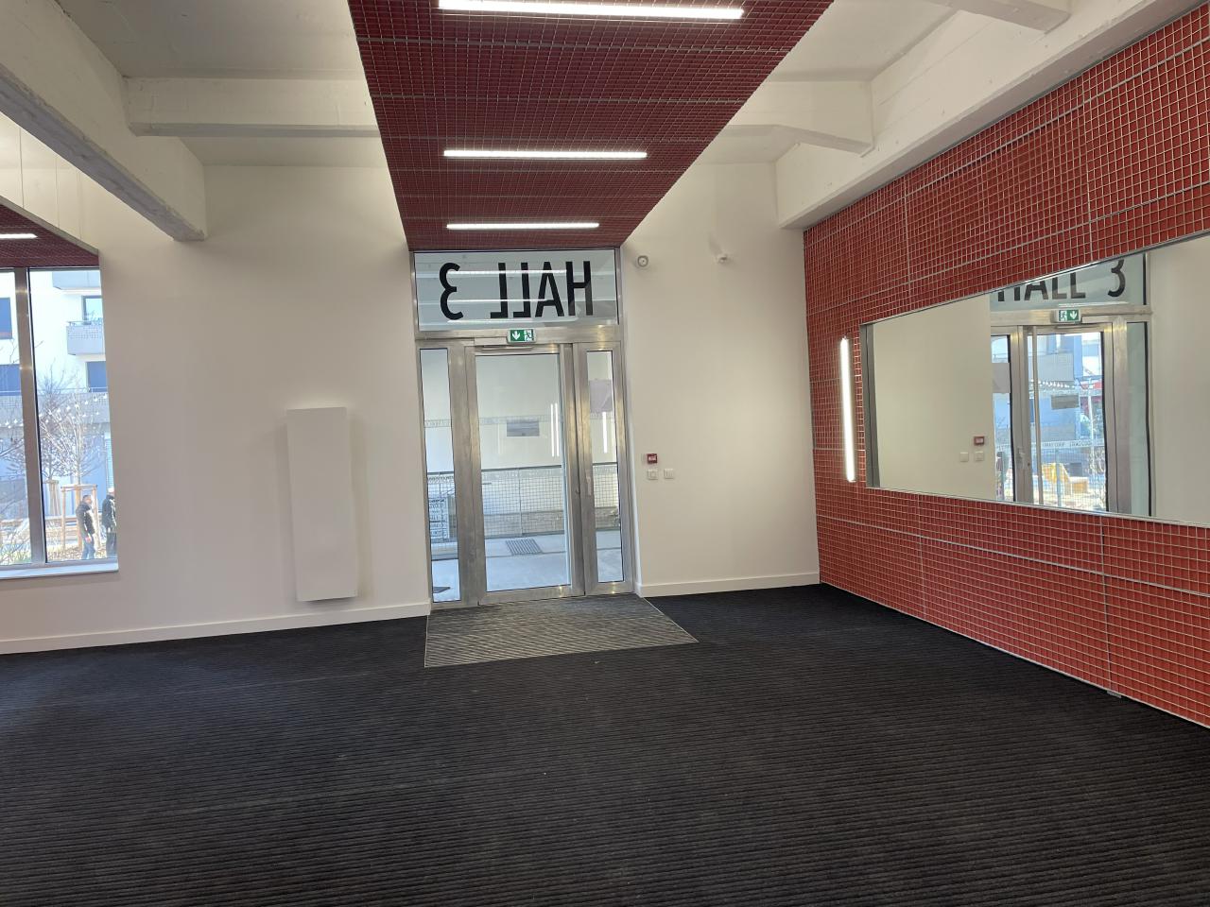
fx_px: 909
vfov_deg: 53.1
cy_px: 454
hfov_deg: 67.3
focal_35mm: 26
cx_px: 605
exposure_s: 1/120
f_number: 1.6
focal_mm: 4.2
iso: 100
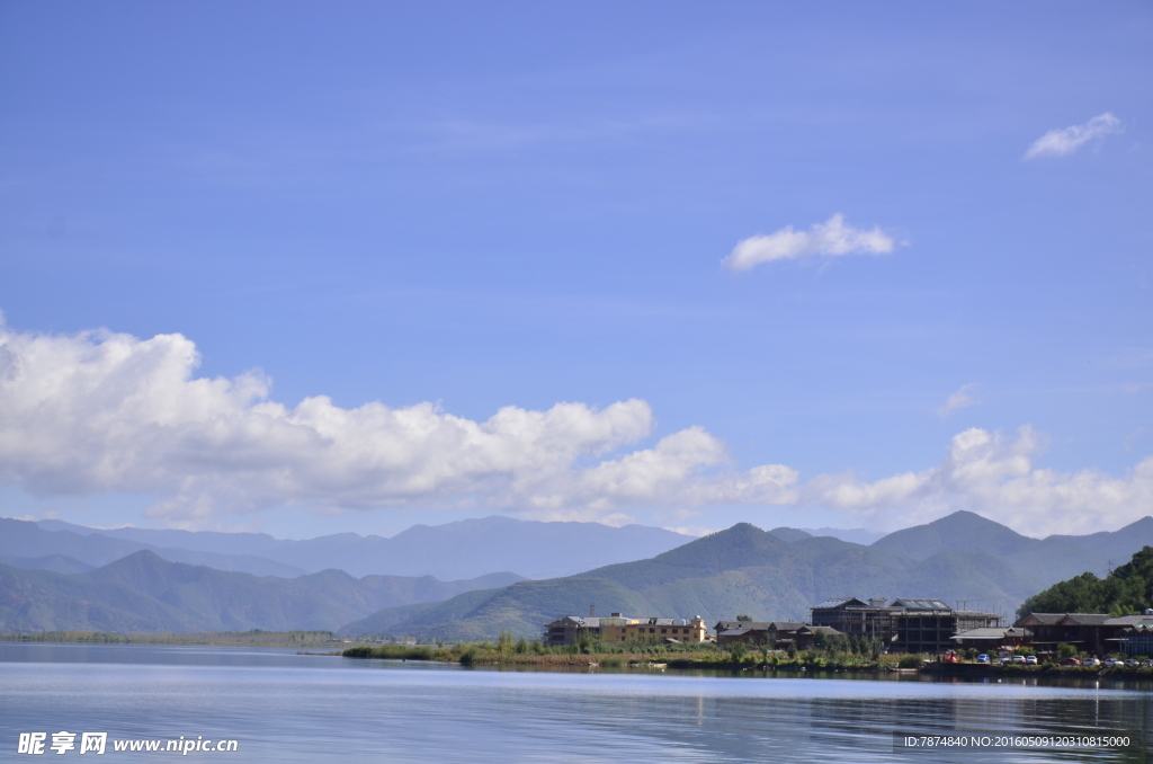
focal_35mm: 75
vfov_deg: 18.1
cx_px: 576
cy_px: 382
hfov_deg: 27.0
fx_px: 2397
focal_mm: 50
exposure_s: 1/640
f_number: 7.1
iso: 100
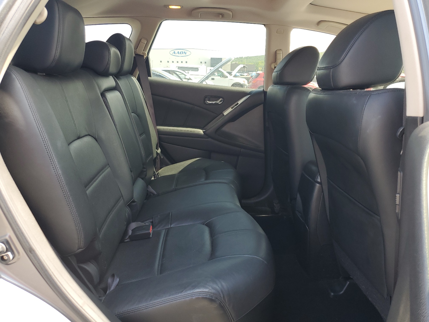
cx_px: 214
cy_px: 161
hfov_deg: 67.3
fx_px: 322
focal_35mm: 26
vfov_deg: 53.1
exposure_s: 1/169
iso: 50
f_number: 1.5
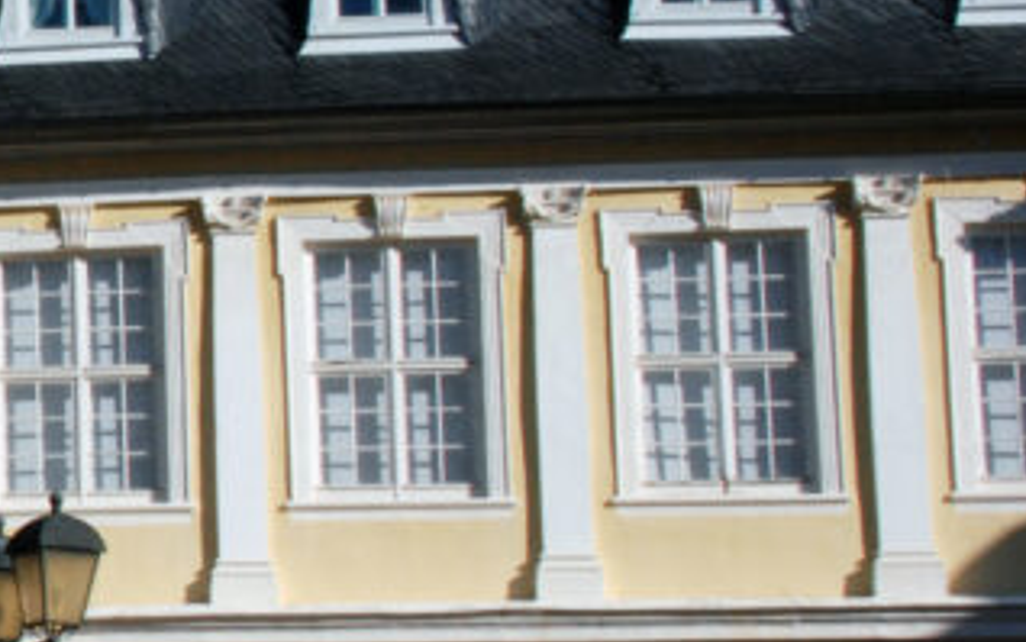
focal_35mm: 128
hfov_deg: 14.9
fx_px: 3580
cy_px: 373
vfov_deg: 10.2
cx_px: -610
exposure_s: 1/125
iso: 400
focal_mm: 26
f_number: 25
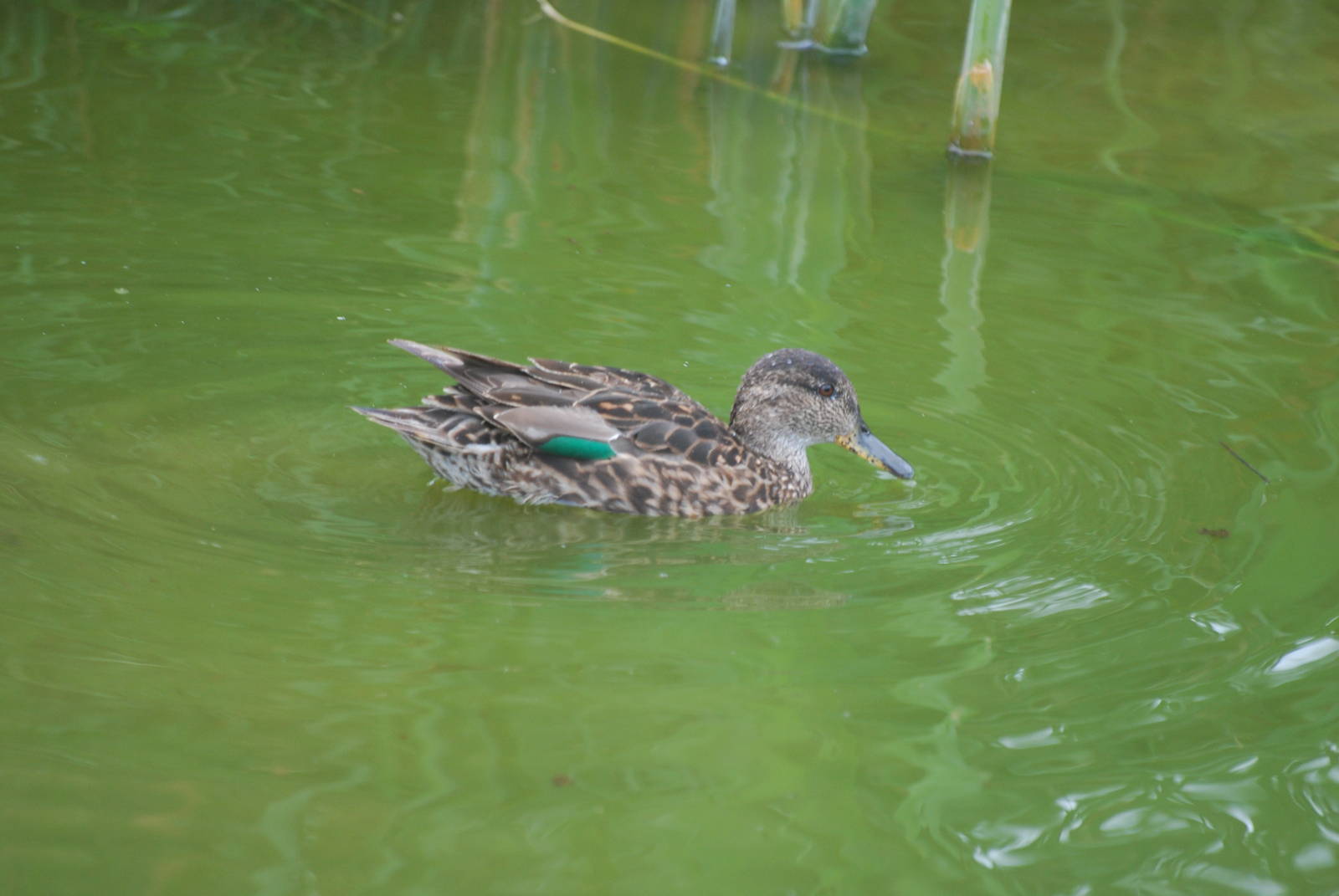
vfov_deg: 3.1
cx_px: 670
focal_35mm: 450
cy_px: 448
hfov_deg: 4.6
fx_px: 16757
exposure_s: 1/125
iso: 400
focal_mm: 300
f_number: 5.6
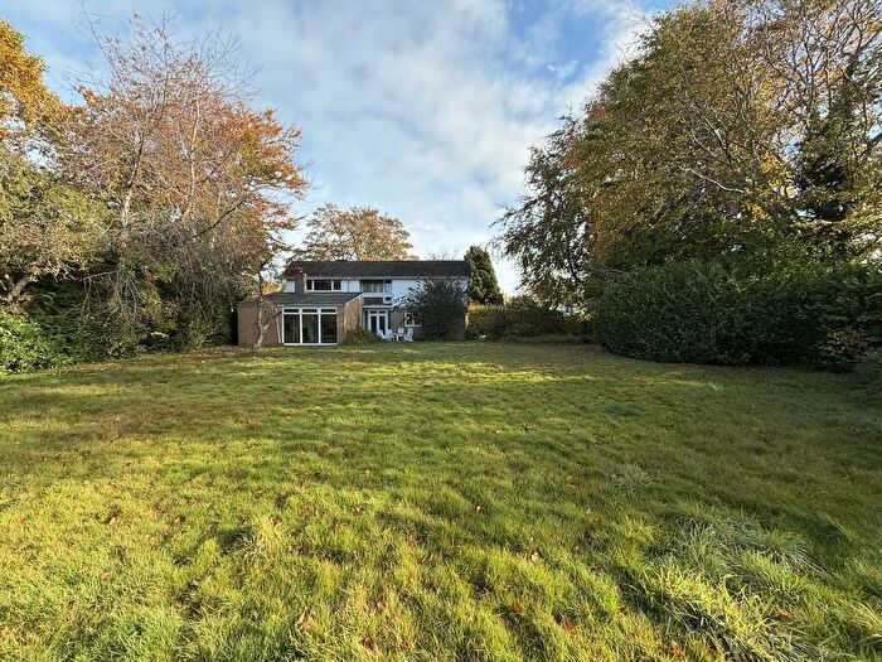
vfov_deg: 85.7
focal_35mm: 14
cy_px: 331
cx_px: 441
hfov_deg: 102.1
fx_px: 357
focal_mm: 2.22
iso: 64
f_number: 2.2
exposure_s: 1/502
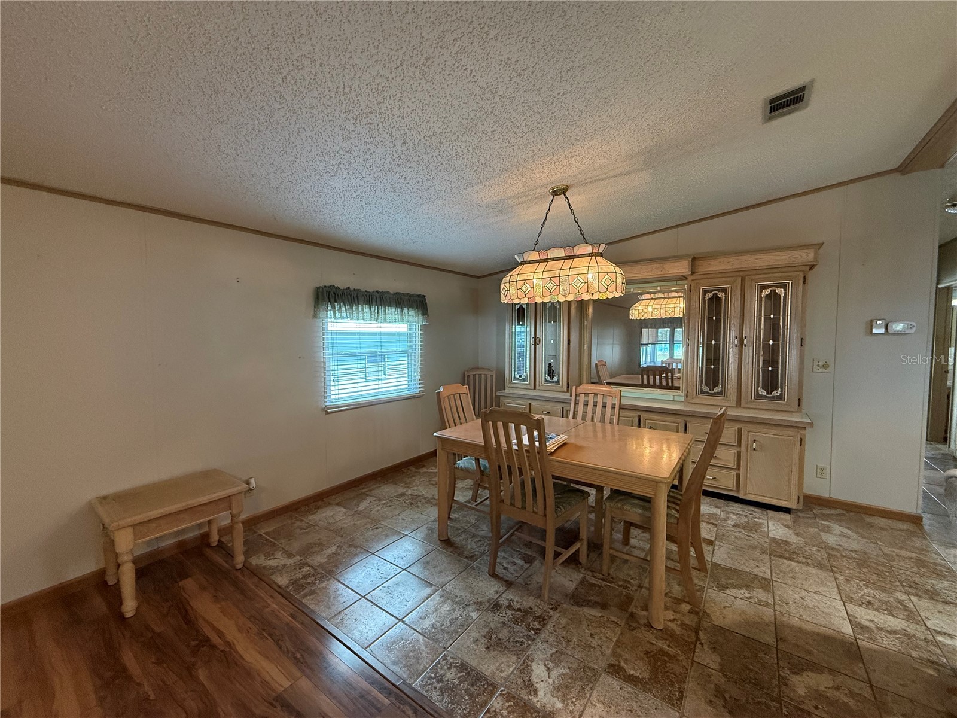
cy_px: 359
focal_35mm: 14
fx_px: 387
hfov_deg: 102.1
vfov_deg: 85.7
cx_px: 478
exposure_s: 1/120
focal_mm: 2.22
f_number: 2.2
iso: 400
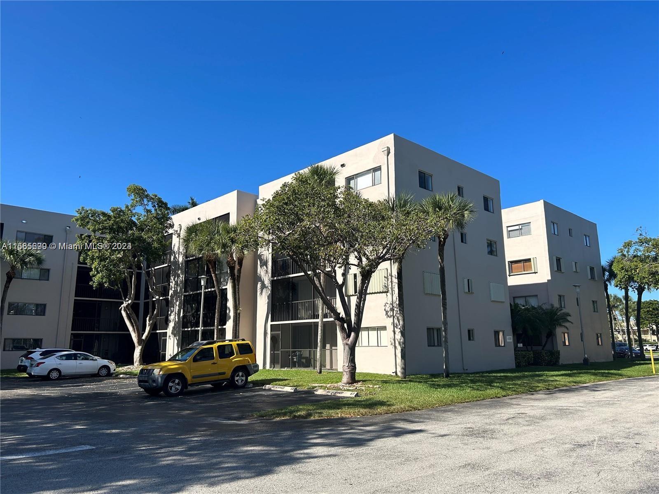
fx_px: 495
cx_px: 330
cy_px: 247
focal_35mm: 26
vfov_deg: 53.1
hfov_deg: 67.3
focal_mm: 5.7
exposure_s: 1/3356
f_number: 1.5
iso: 50
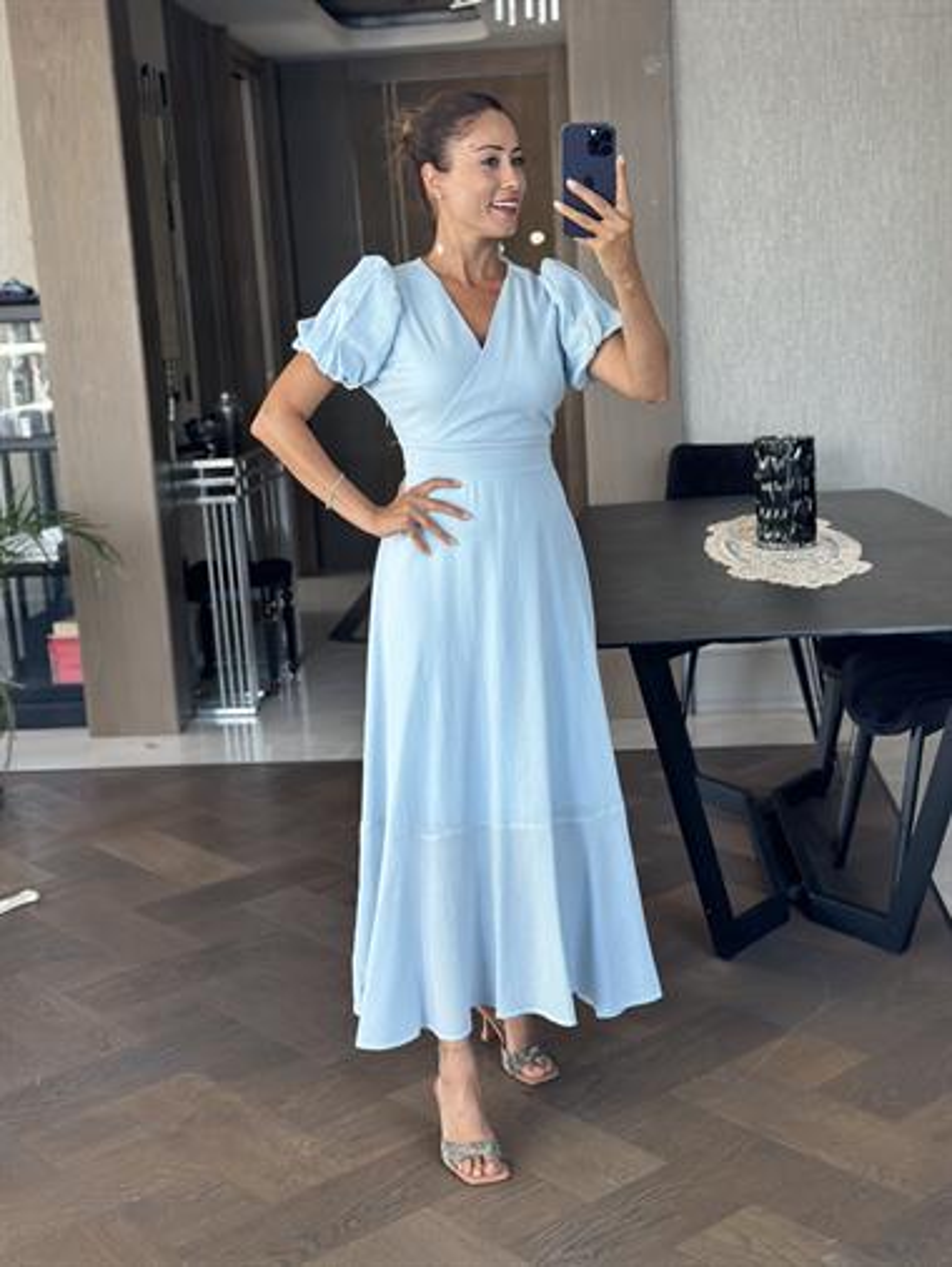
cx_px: 476
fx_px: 1759
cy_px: 634
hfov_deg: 30.3
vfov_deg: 39.6
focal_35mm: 48
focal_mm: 6.86
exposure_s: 1/114
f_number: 1.78
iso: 125
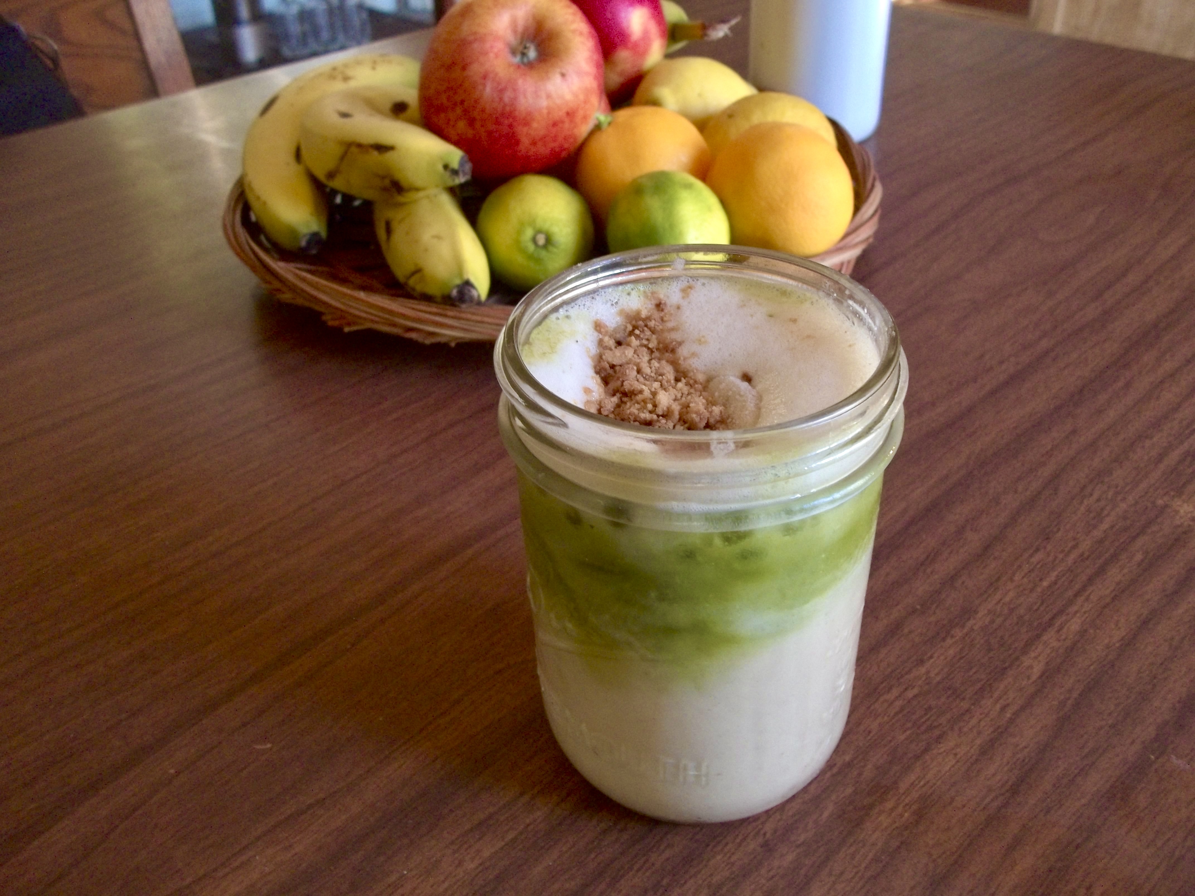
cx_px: 598
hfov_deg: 56.8
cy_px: 448
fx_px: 1105
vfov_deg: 44.2
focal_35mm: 32
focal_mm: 5.7
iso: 160
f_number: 2.9
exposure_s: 1/25
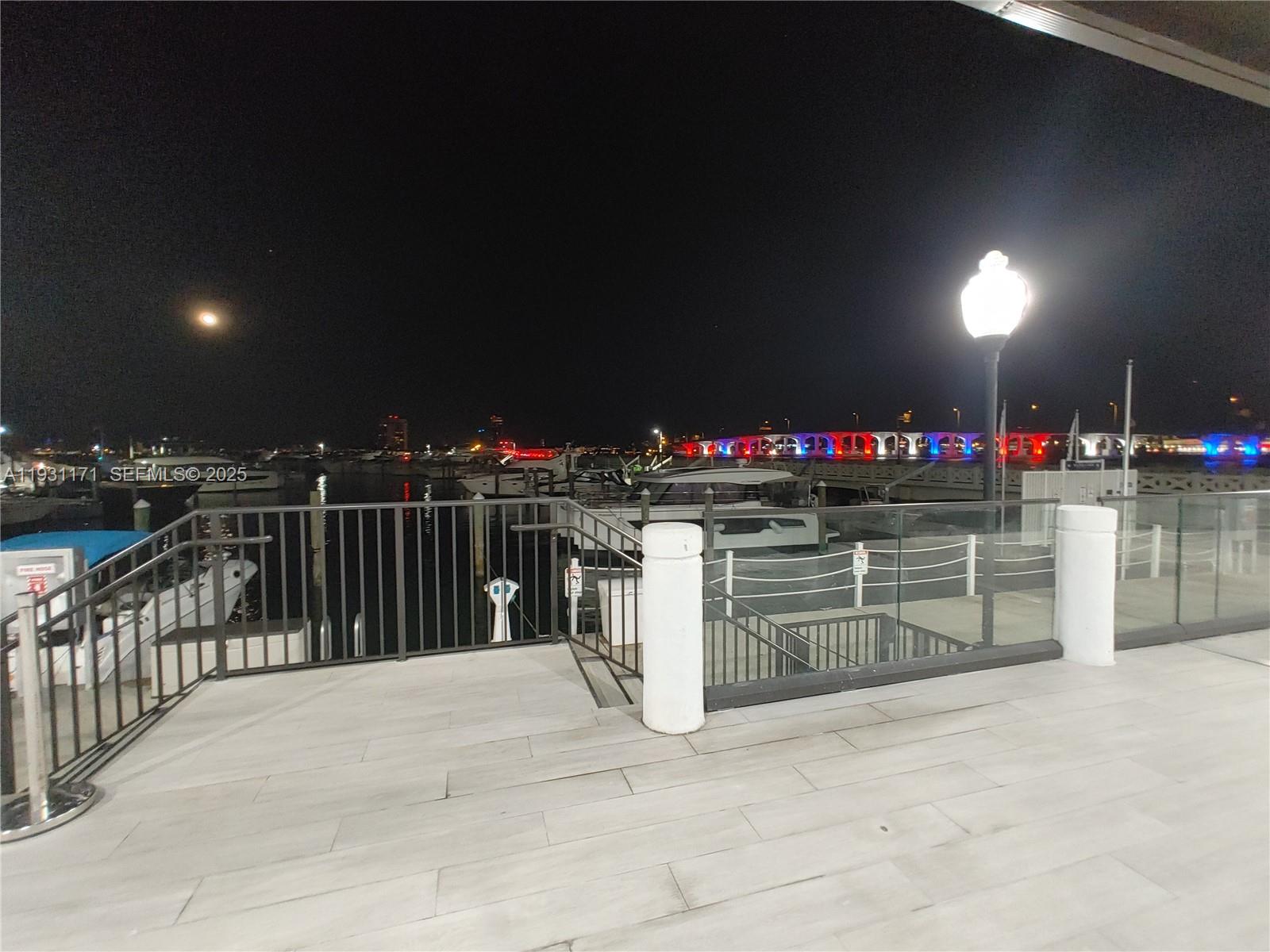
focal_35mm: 15
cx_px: 635
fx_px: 550
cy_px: 476
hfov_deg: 98.2
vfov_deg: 81.7
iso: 550
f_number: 1.9
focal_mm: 1.78
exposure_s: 1/17
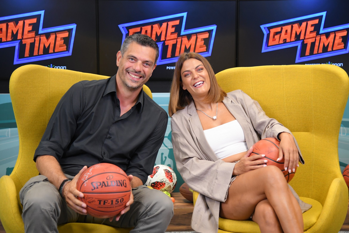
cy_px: 116
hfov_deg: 27.0
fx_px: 727
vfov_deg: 18.2
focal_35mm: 75
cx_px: 174
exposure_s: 1/250
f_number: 4
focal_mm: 75
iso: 2000
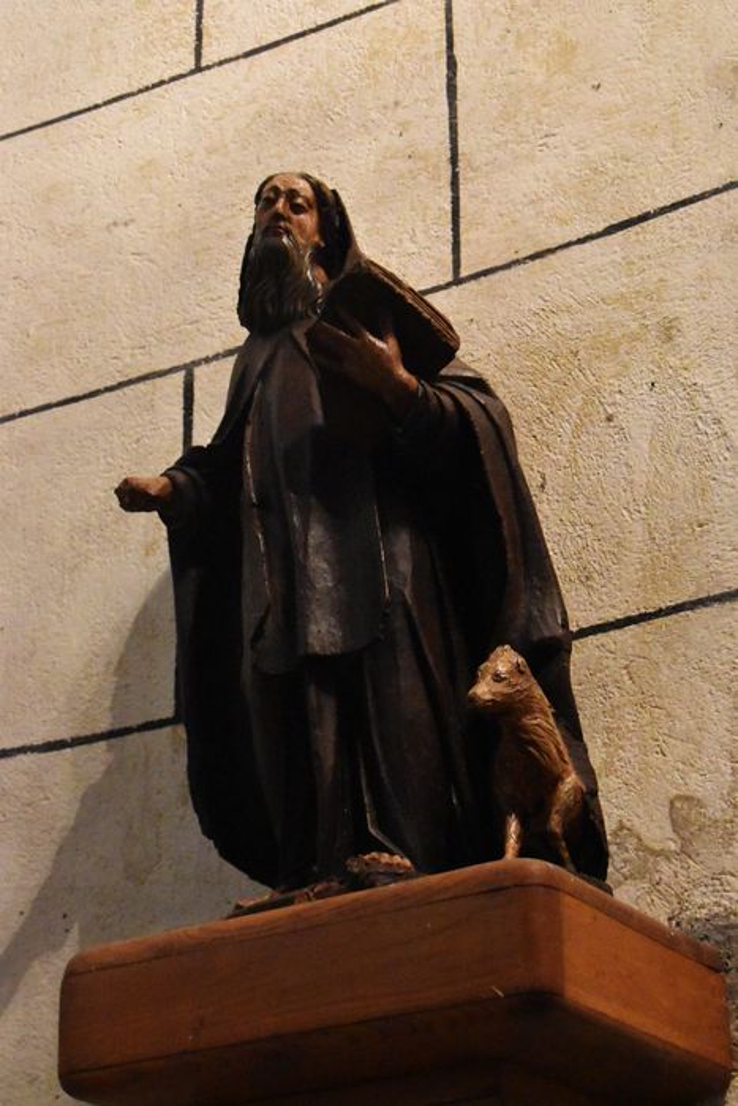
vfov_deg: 29.2
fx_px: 2121
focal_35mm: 69
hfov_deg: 19.7
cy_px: 553
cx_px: 369
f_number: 5.3
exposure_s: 1/40
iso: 12800
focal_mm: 46
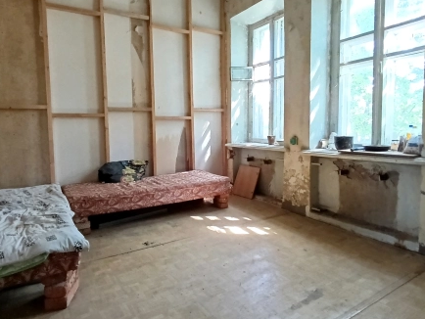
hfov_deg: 73.9
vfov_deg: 58.9
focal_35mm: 23
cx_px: 221
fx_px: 283
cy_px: 148
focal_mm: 1.65
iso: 400
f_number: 2.2
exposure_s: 1/50
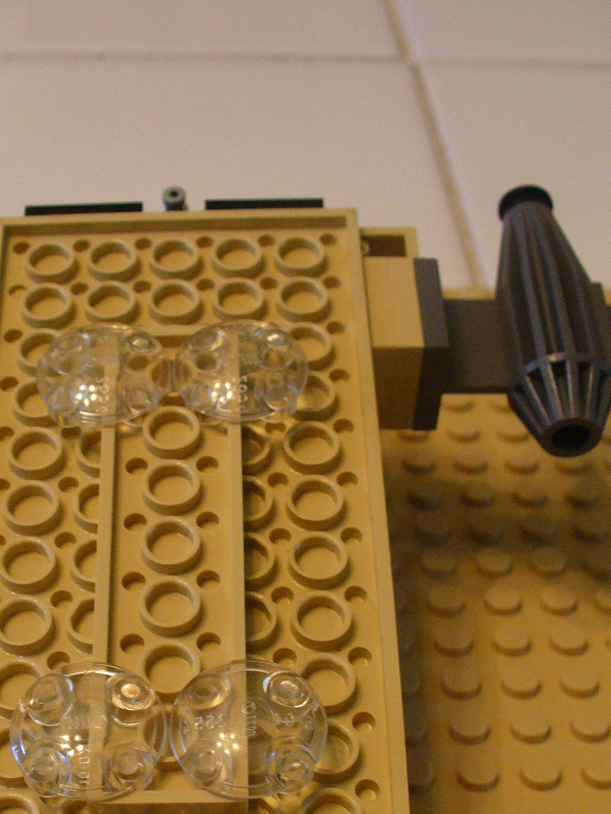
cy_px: 650
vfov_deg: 29.2
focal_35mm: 65
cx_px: 169
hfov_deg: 22.4
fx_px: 1530
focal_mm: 6.1
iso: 200
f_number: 2.8
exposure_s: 1/25
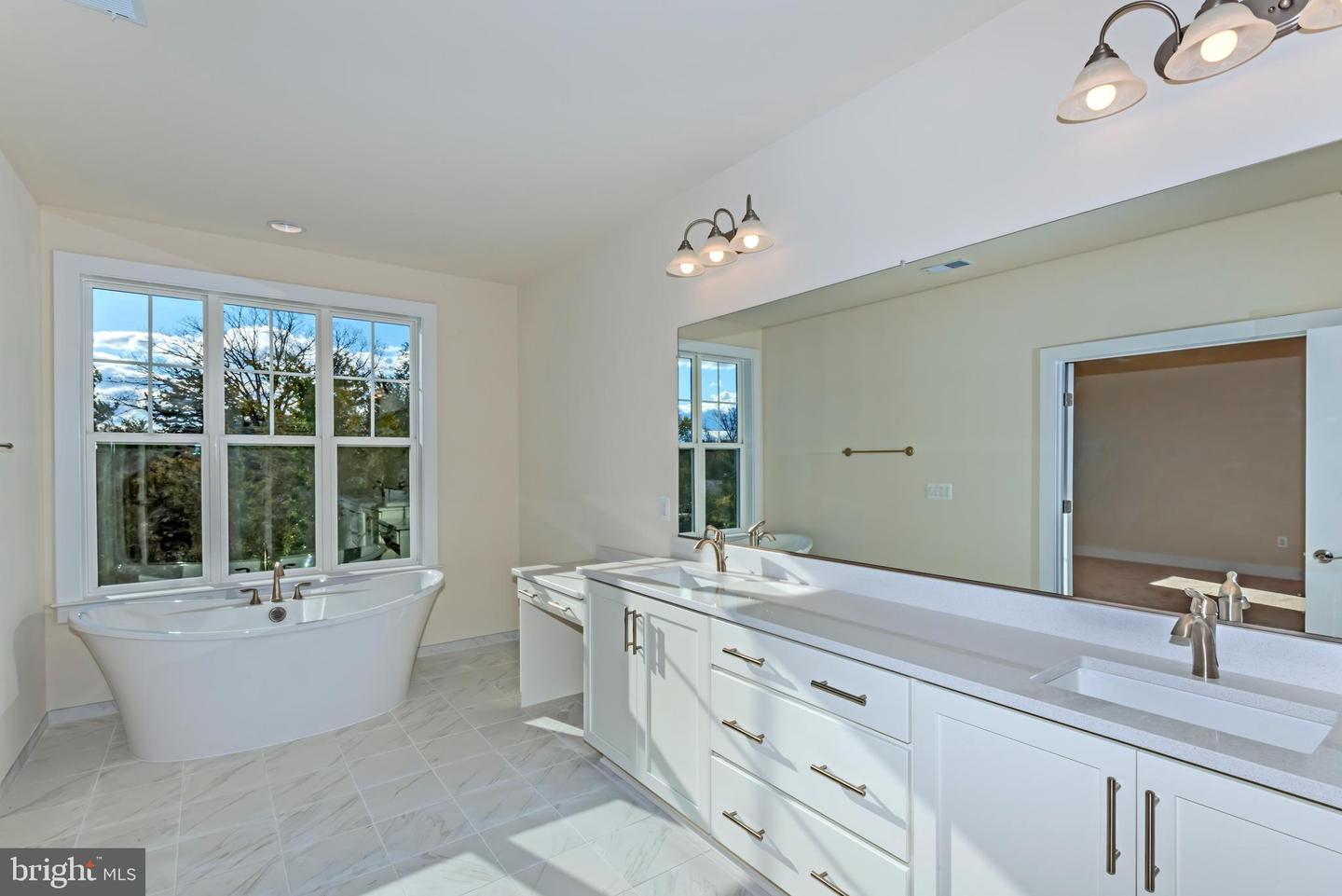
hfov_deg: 93.3
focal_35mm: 17
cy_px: 448
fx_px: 634
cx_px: 671
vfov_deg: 70.5
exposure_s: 1/160
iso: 320
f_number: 22
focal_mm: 17
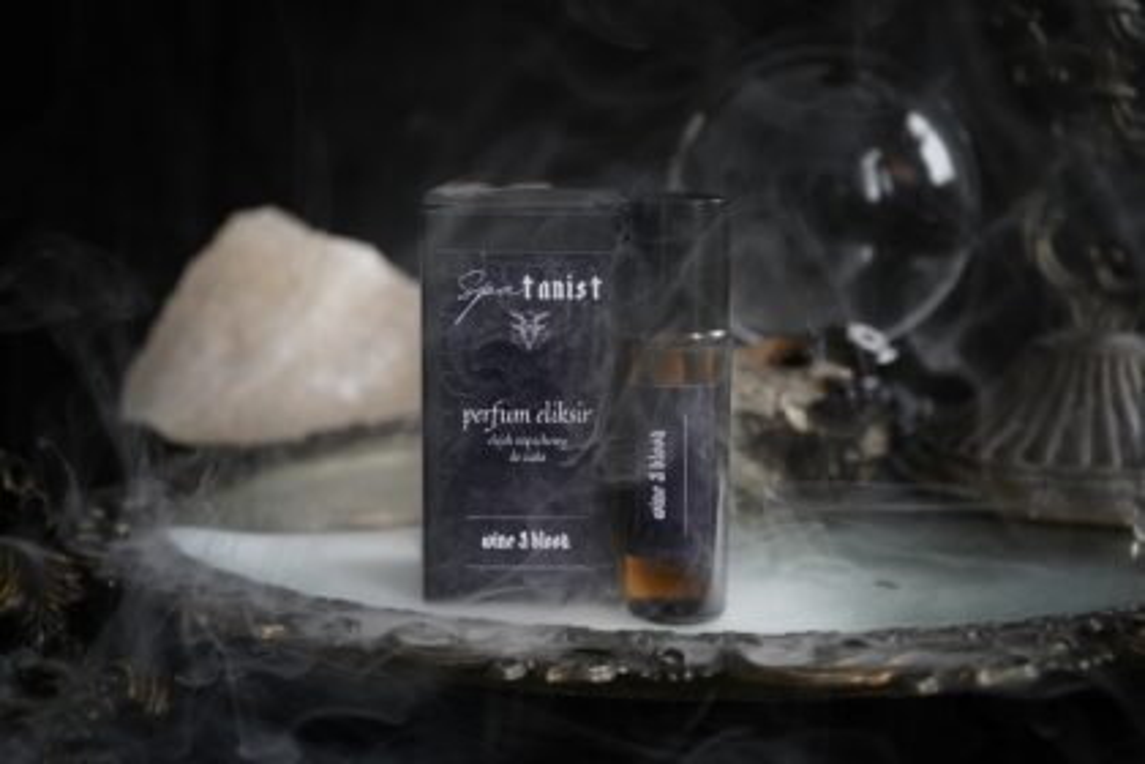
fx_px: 1527
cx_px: 572
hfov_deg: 41.1
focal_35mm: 48
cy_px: 382
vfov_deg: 28.1
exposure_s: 1/60
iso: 2500
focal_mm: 32
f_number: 4
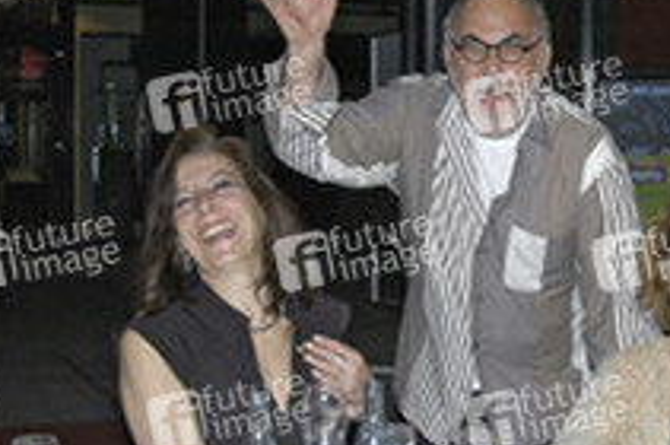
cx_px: 589
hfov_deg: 25.6
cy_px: 175
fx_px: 1431
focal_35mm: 77
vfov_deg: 17.6
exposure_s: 1/80
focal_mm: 24
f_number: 8
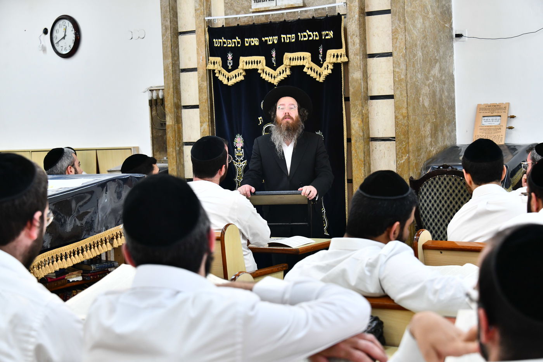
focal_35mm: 65
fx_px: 980
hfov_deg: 31.0
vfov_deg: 20.9
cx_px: 272
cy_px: 181
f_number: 5.6
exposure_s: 1/200
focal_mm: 65
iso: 1250
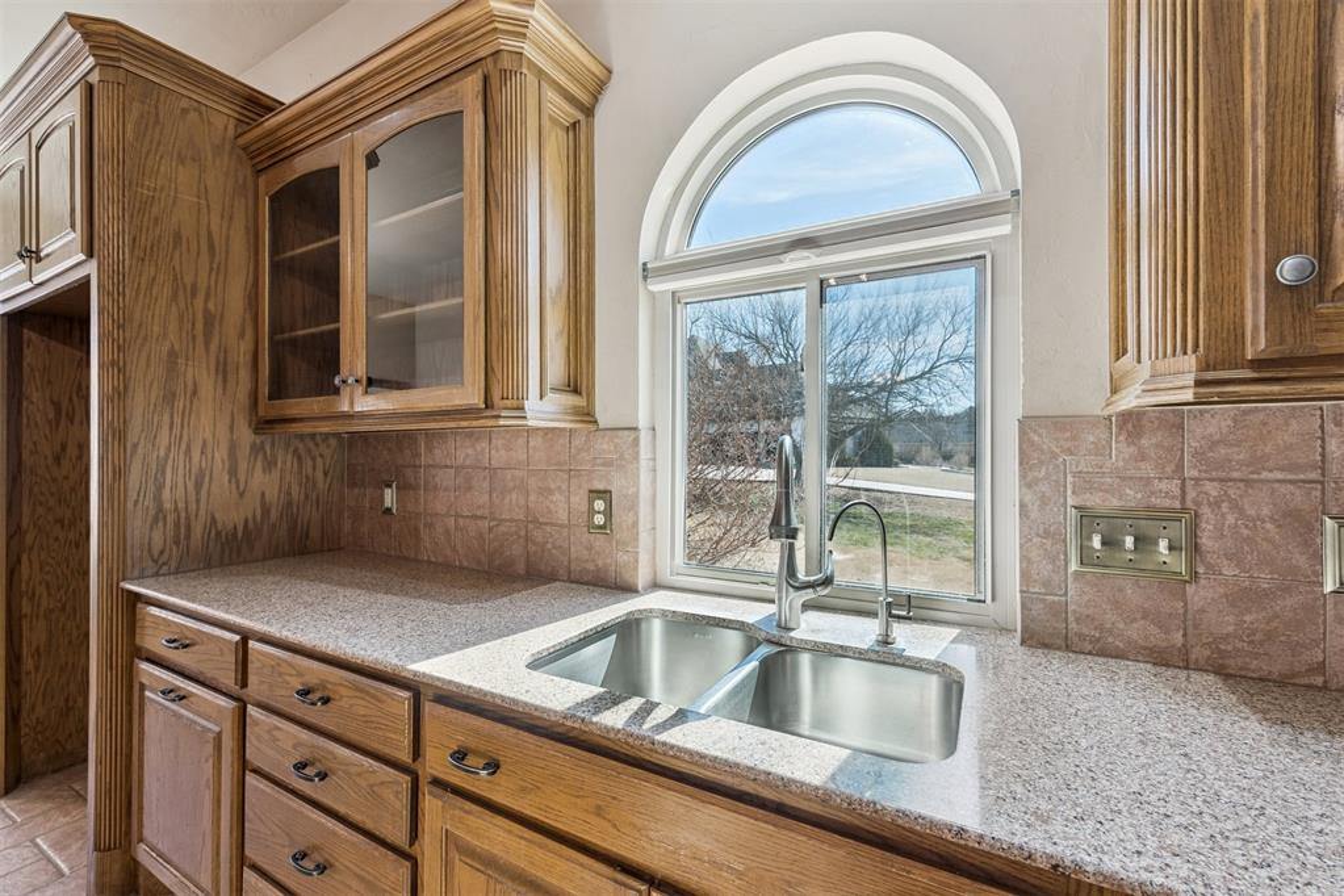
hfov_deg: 100.4
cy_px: 448
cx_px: 672
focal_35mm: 15
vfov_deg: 77.3
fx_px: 560
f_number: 7.1
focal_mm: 10
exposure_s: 1/60
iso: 200
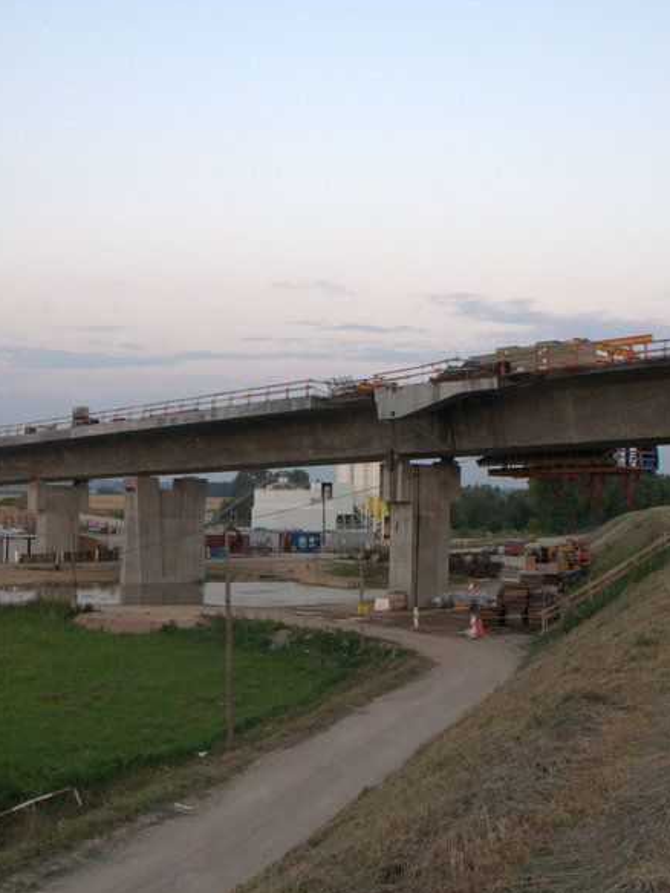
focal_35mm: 40
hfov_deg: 35.9
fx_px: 1032
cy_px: 441
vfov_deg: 46.8
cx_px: 361
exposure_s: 1/100
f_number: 8
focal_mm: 18
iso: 400
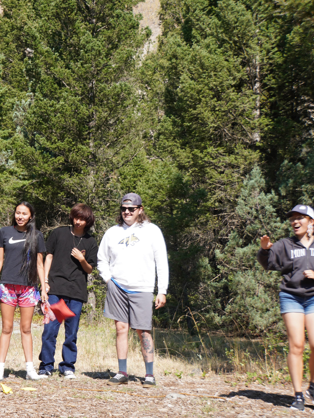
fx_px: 1099
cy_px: 204
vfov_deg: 21.6
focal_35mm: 91
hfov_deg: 15.9
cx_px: -2
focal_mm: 37.7
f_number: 5.6
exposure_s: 1/250
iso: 100
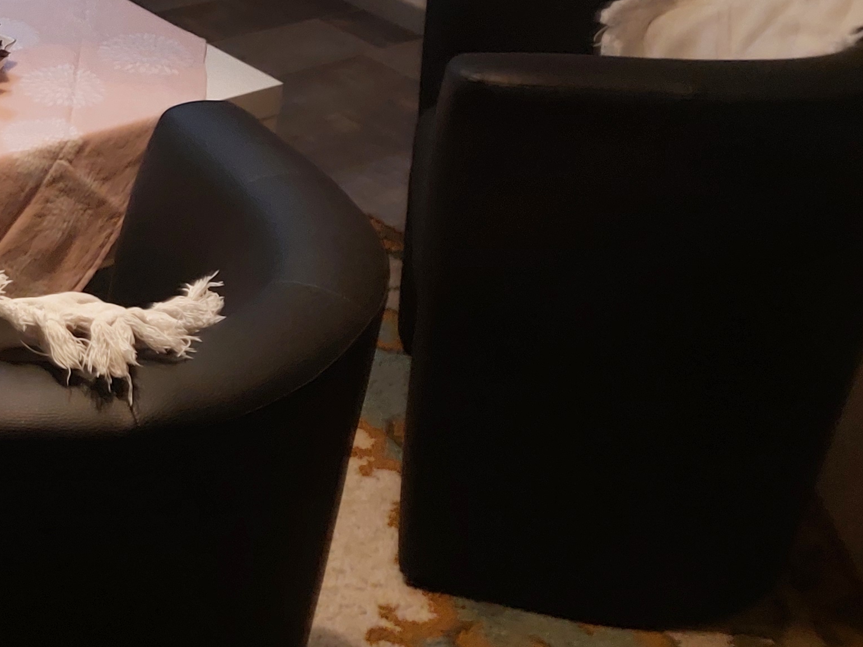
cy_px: -213
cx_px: -101
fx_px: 1795
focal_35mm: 72
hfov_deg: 25.0
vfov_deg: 18.8
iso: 400
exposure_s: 1/33
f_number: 1.8
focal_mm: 5.23
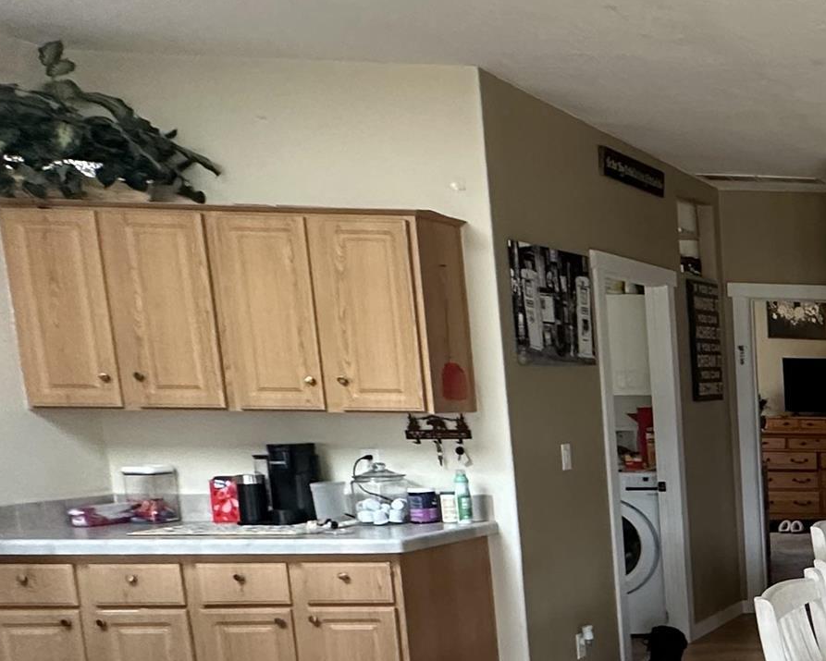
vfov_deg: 30.9
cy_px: 574
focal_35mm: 47
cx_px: 1243
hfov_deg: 27.3
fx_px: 1149
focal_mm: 2.22
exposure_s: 1/60
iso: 250
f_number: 2.2
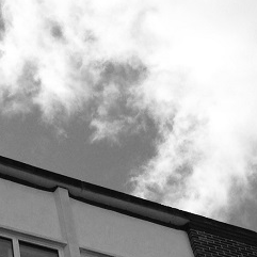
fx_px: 958
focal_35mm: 114
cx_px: 227
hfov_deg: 15.1
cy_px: 372
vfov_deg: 14.4
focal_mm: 4.12
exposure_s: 1/3012
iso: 50
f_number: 2.4
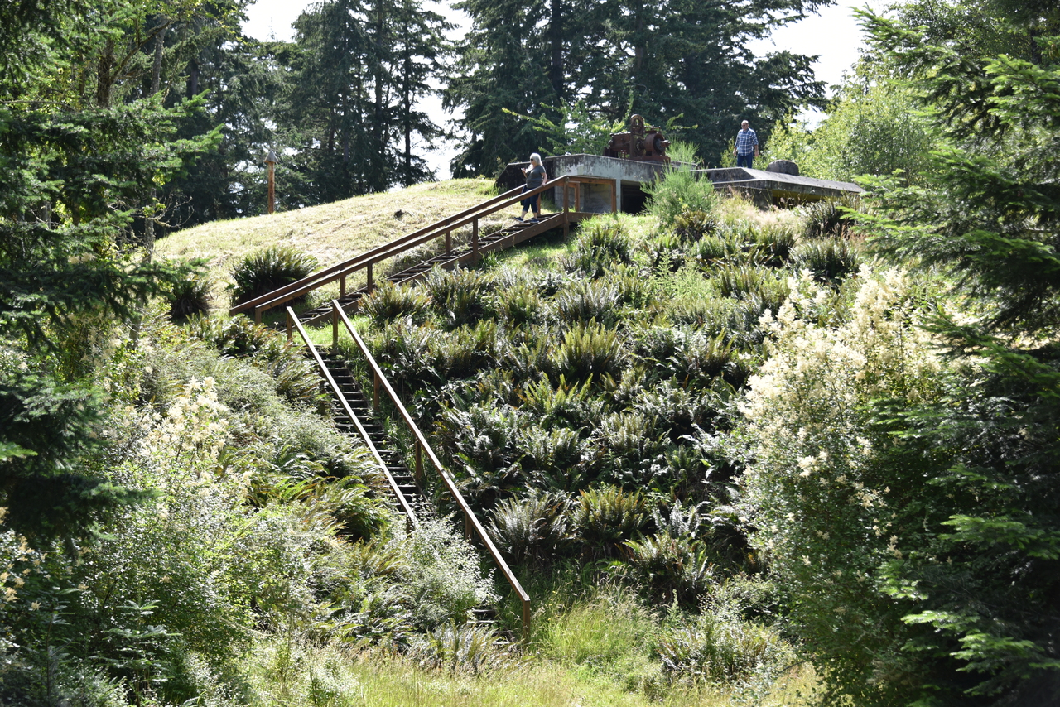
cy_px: 354
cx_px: 530
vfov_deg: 18.9
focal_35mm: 72
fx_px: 2120
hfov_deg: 28.1
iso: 100
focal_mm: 72
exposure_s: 1/160
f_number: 6.3
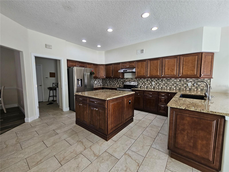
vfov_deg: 89.9
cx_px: 114
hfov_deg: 106.2
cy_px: 86
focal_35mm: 13
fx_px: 86
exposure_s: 1/60
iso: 125
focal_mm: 2.2
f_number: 2.2
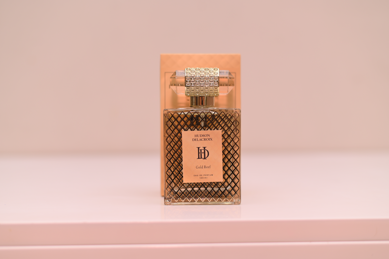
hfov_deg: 39.6
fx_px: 540
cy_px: 130
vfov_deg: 27.0
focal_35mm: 50
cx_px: 194
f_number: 2.8
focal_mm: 50
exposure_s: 1/200
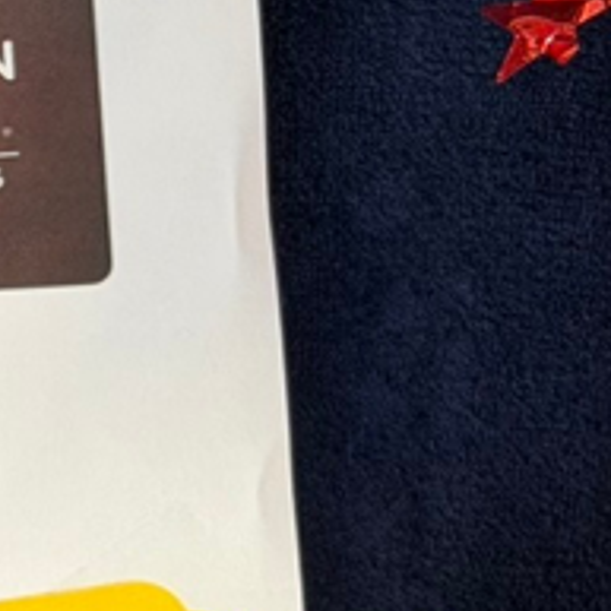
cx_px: -484
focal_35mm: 264
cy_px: 282
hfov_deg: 6.5
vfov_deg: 6.6
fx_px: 5272
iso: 250
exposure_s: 1/40
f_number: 1.78
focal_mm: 6.76
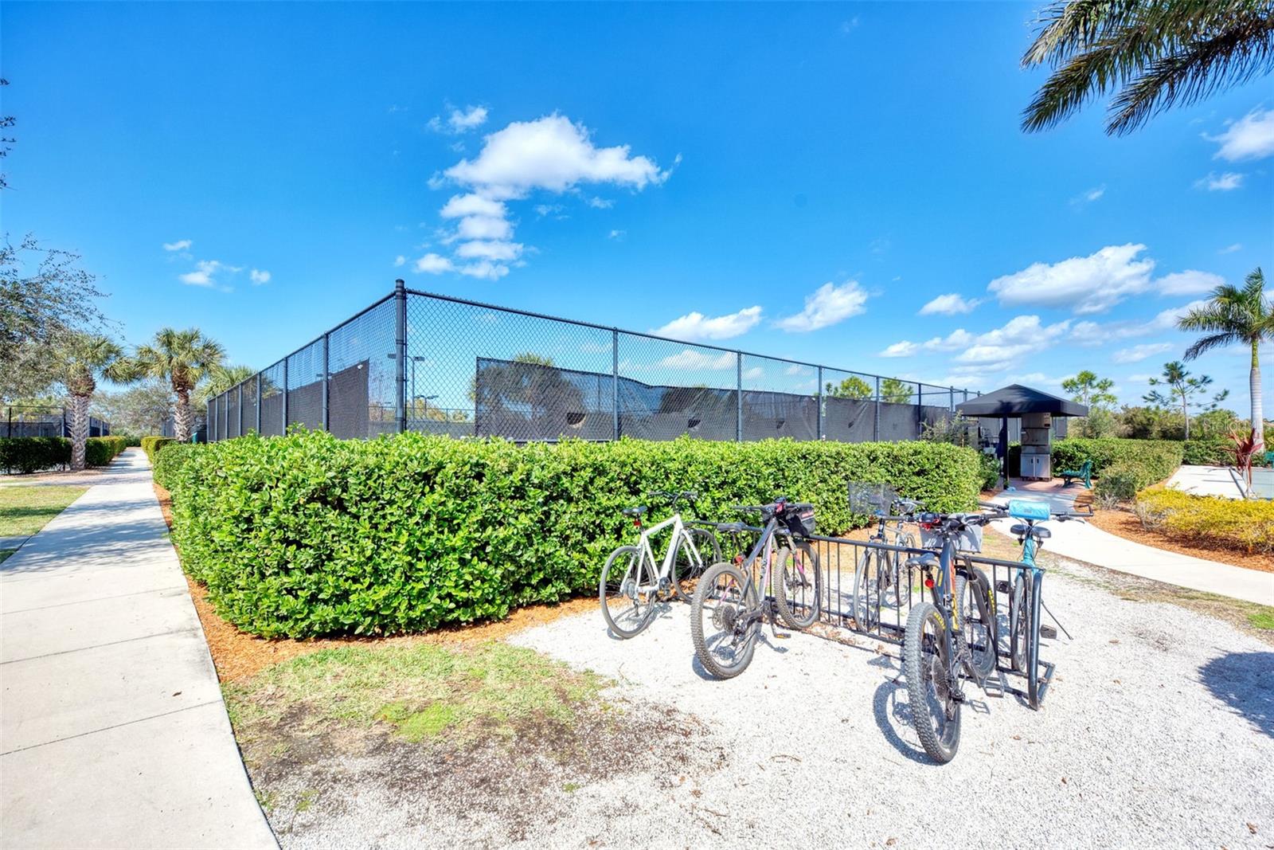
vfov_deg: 77.3
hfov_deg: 100.4
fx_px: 531
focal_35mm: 15
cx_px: 637
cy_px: 425
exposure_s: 1/800
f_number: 7.1
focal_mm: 15
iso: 250
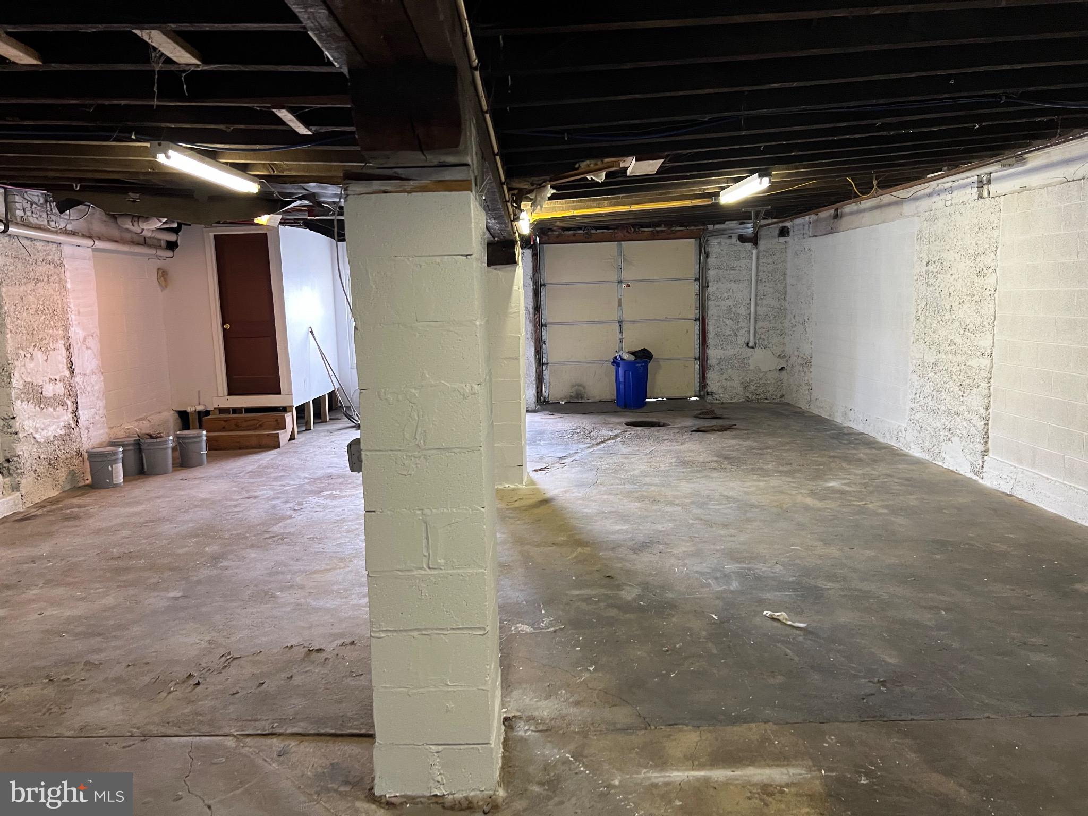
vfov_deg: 53.1
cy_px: 408
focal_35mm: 26
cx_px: 544
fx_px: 817
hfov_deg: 67.3
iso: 200
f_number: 1.5
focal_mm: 5.7
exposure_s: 1/60
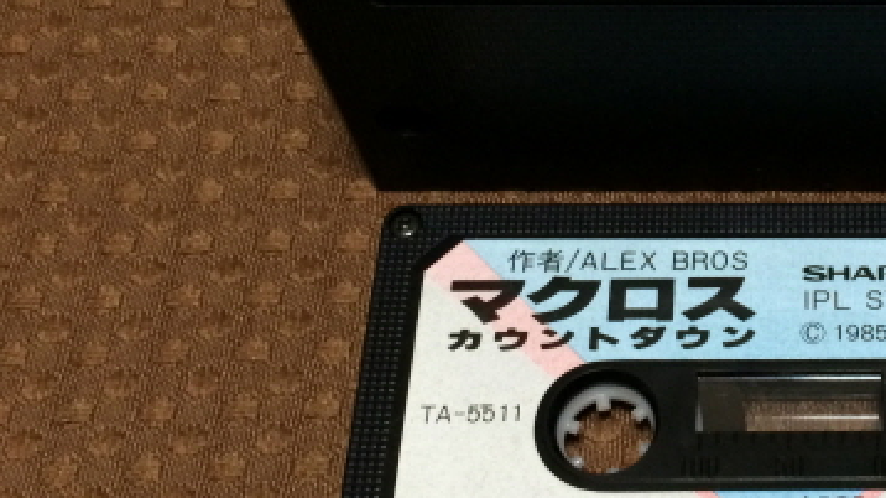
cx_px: 827
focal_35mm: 73
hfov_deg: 27.7
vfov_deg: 16.4
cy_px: 139
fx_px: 1714
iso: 320
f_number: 2.2
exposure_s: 1/24
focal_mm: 4.12
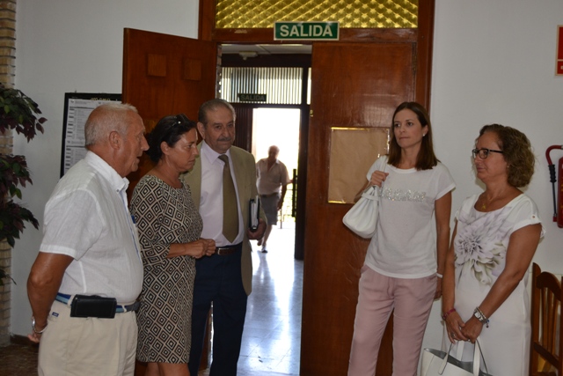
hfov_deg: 49.5
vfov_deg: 34.2
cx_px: 282
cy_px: 188
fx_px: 610
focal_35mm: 39
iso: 400
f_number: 4
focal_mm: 26
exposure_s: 1/100
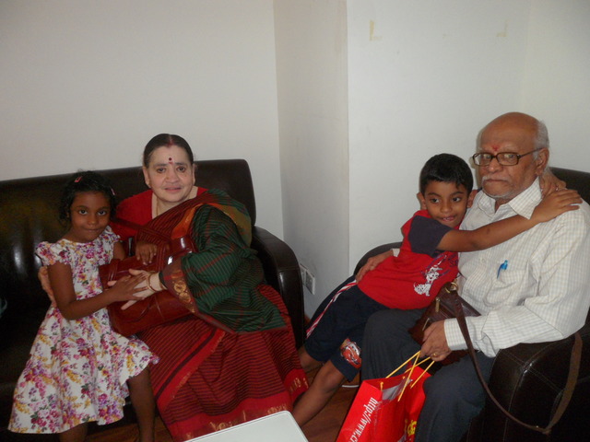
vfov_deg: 51.4
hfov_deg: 65.3
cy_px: 221
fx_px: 460
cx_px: 295
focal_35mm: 27
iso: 200
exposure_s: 1/45
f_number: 3.5
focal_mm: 4.9
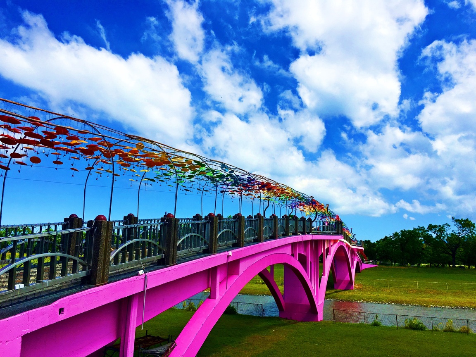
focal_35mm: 29
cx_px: 238
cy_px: 178
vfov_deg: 48.2
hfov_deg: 61.7
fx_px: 399
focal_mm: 4.15
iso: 25
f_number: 2.2
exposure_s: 1/2564
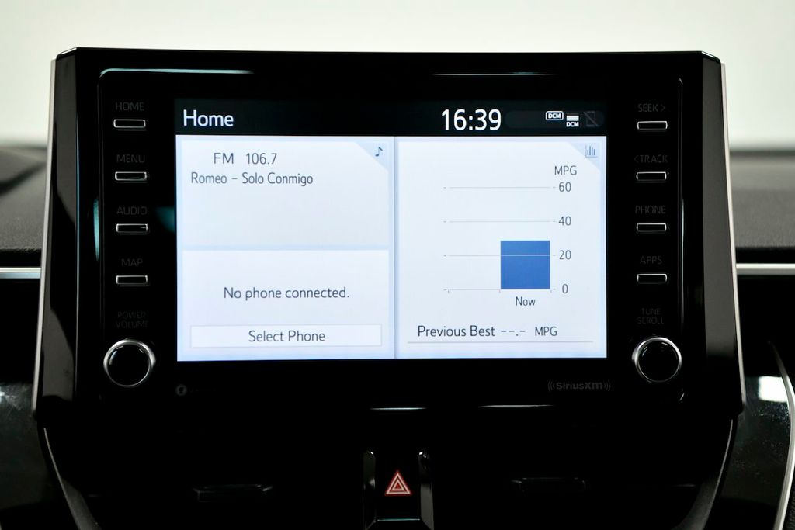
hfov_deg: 38.2
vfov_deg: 26.0
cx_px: 398
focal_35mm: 52
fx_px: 1148
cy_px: 265
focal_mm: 52
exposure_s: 1/800
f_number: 3.5
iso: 2500
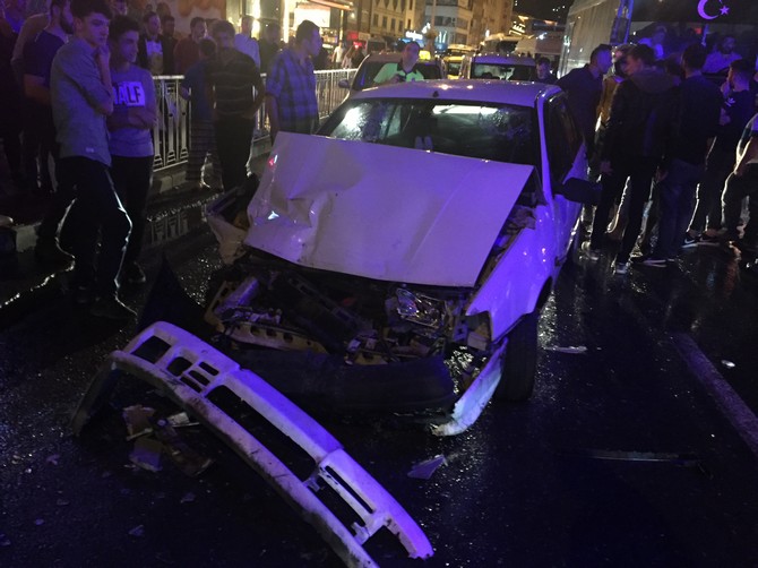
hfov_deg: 61.7
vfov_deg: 48.2
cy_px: 284
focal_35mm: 29
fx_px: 635
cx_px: 379
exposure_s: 1/17
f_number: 2.2
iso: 500
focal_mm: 4.15
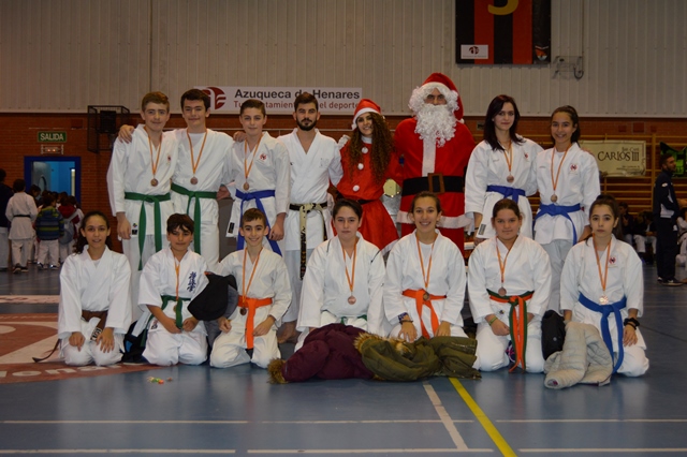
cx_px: 344
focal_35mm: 46
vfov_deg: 28.9
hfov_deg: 42.3
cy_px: 228
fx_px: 887
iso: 640
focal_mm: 31
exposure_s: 1/60
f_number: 4.2
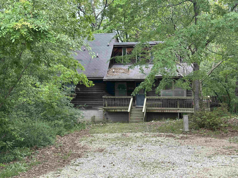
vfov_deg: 30.3
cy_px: 89
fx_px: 330
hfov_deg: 39.7
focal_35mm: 48
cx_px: 119
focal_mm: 6.86
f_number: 1.78
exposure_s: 1/448
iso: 64
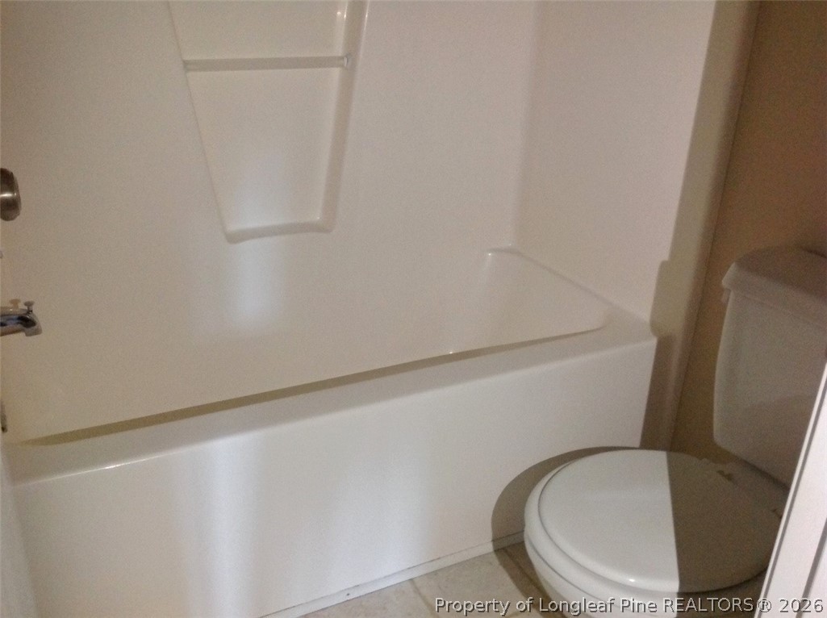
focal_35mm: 35
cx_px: 414
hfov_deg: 52.7
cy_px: 309
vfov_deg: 40.6
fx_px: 835
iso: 320
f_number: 2.4
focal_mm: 4.28
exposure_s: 1/15
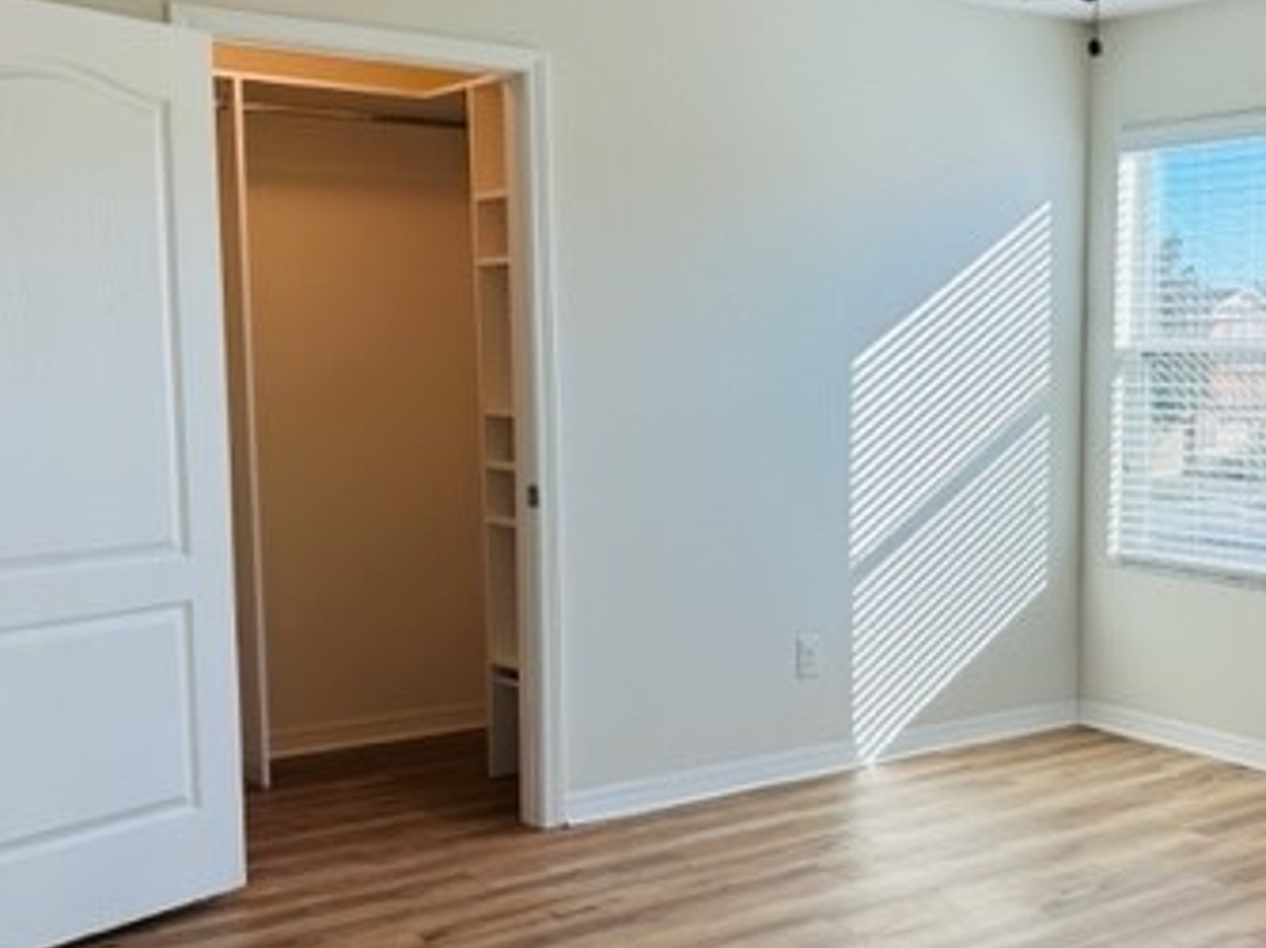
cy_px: 535
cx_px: 970
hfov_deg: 40.0
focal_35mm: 46
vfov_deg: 31.4
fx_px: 1681
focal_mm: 6.86
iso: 80
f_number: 1.78
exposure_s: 1/163
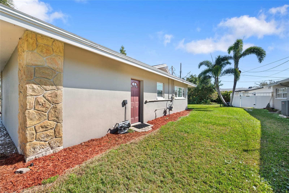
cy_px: 96
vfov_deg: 81.2
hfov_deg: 104.2
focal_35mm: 14
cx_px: 144
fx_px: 112
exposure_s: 1/160
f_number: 6.3
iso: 250
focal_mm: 14
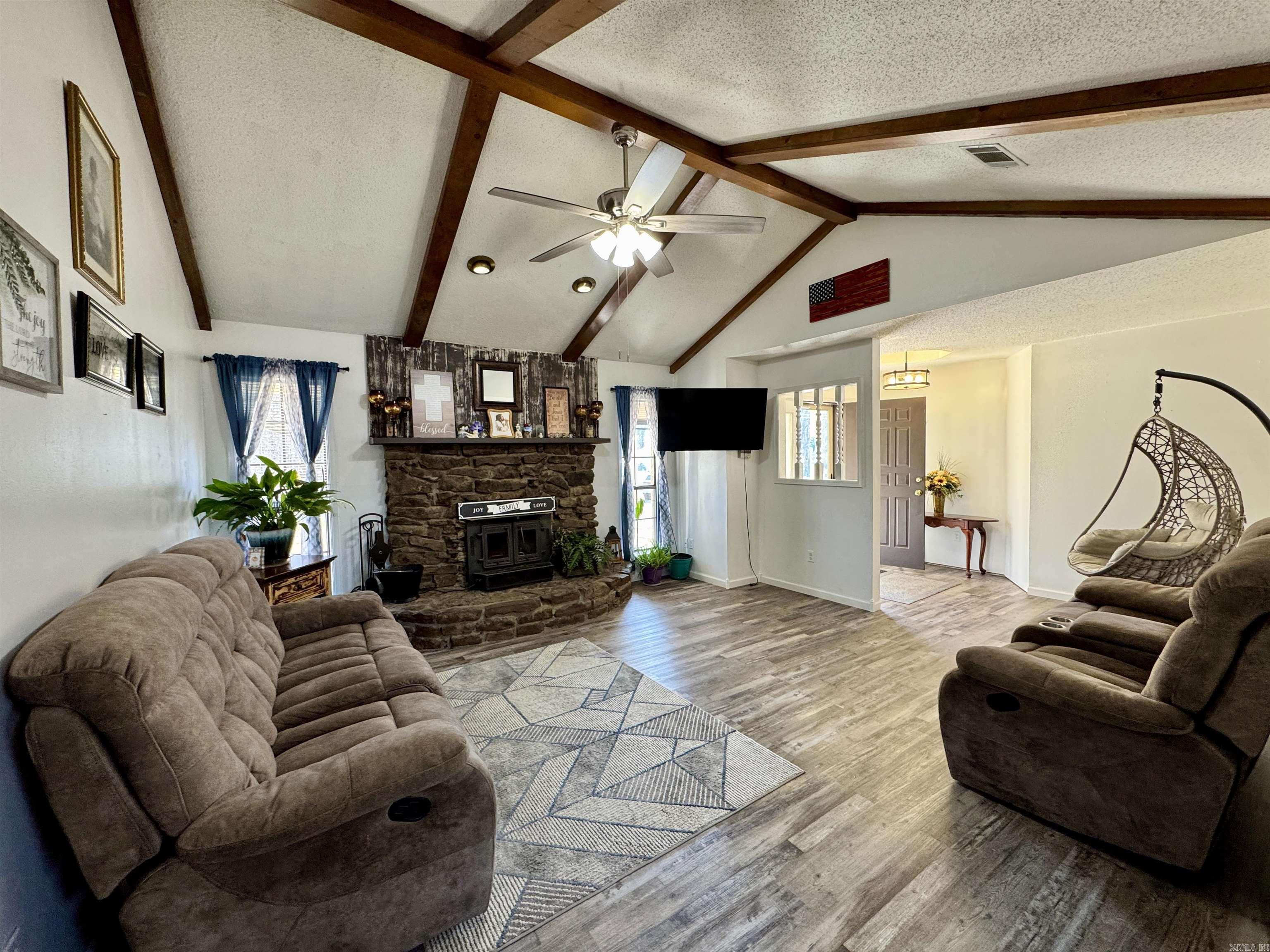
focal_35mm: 14
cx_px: 635
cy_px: 476
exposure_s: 1/60
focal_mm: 2.22
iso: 200
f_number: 2.2
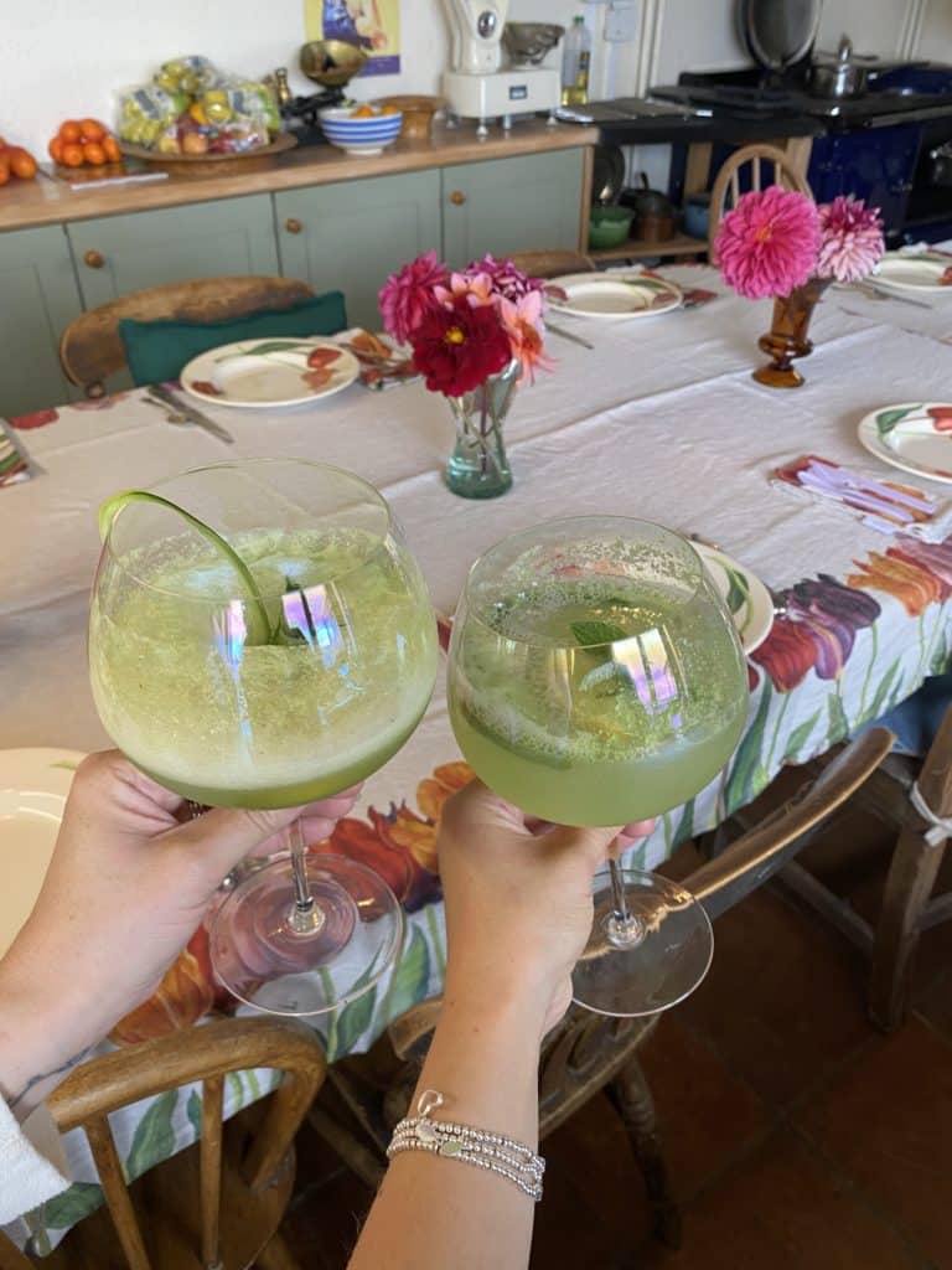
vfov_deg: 67.3
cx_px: 476
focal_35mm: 26
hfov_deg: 53.1
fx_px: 953
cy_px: 635
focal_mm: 4.25
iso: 125
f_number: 1.8
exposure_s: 1/66
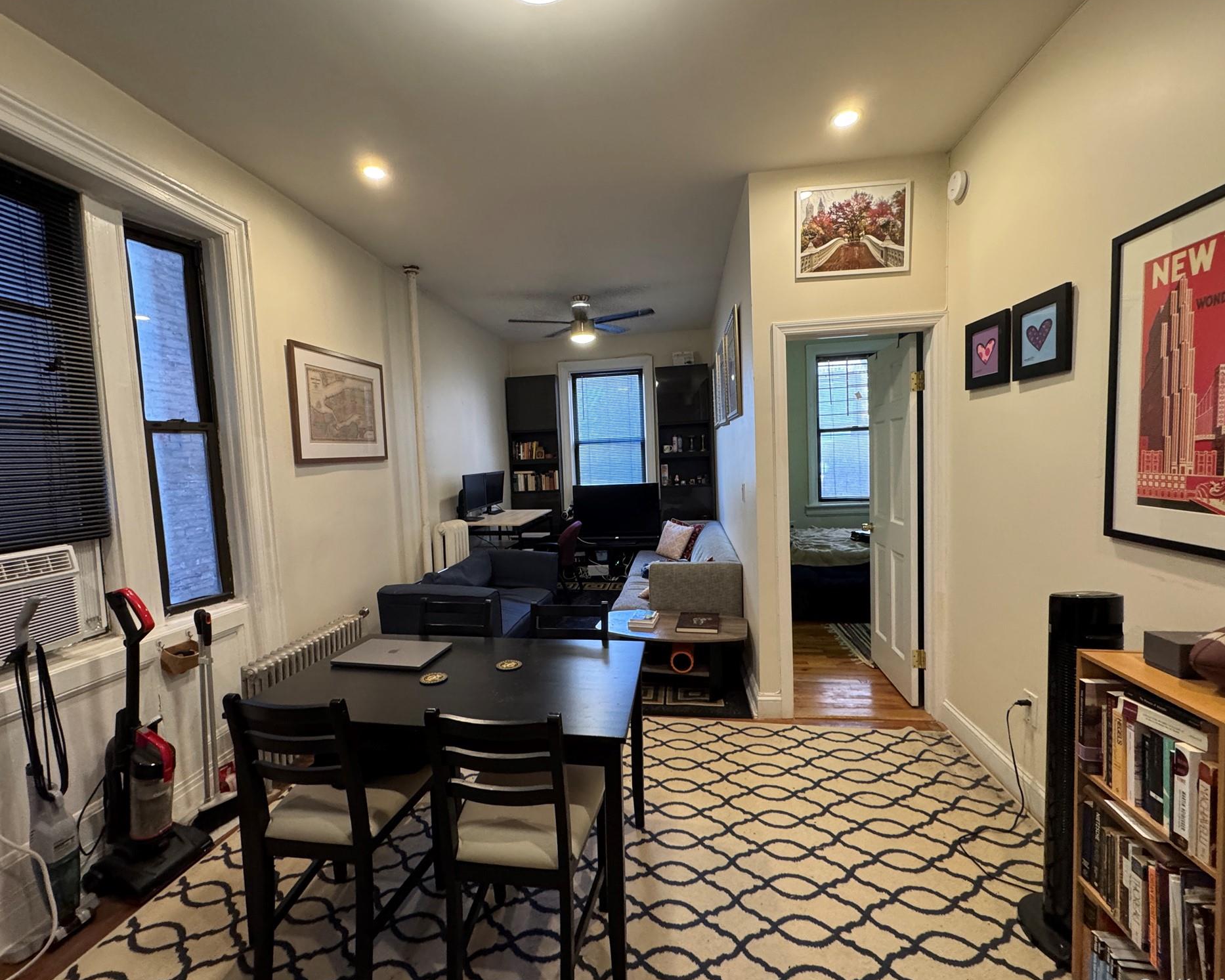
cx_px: 599
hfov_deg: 96.8
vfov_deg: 84.0
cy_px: 498
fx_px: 544
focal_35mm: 15
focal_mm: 2.22
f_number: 2.2
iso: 400
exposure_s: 1/60
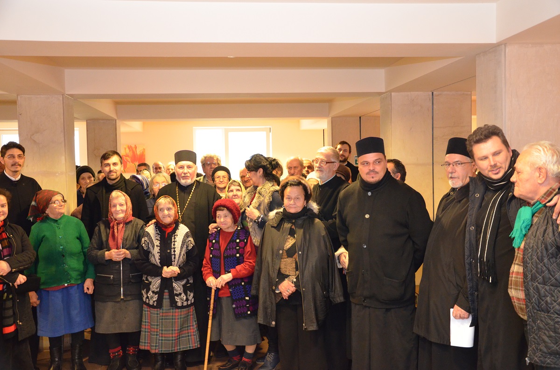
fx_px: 652
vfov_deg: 31.7
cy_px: 185
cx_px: 280
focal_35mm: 42
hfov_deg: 46.5
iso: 3200
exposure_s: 1/60
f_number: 4
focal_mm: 28
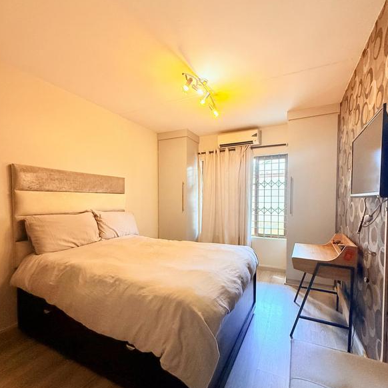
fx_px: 216
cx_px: 190
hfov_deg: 84.0
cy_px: 210
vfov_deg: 83.8
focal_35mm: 17
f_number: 2.2
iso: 400
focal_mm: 2.22
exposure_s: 1/100
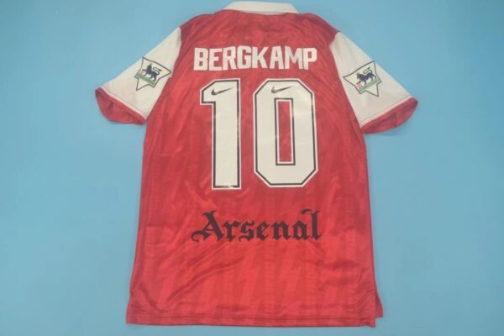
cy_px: 168
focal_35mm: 36
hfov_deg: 53.1
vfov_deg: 36.9
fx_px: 504
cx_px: 252
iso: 200
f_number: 4
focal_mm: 24
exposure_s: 1/100
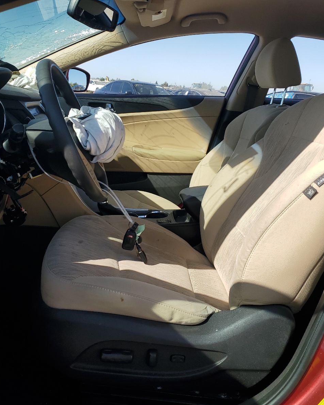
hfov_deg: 43.3
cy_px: 203
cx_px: 147
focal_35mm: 34
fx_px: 408
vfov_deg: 52.8
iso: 50
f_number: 1.5
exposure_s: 1/2500
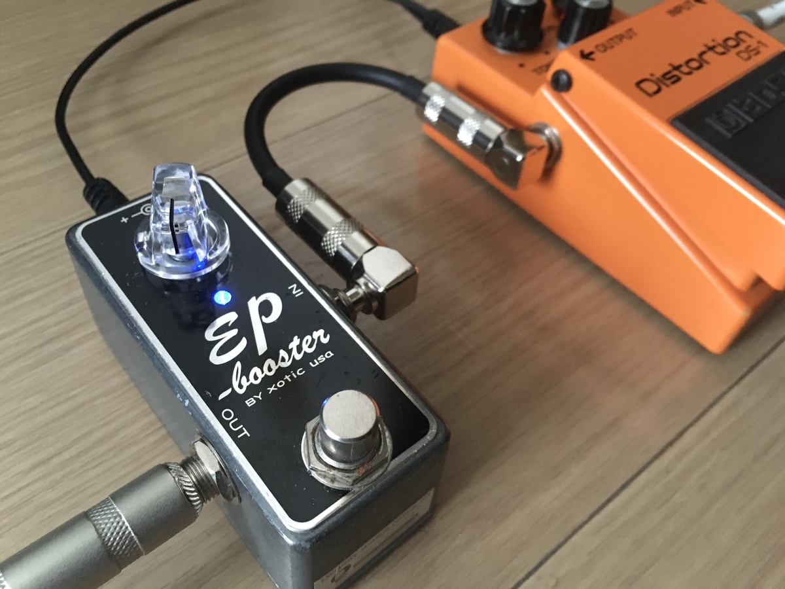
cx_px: 392
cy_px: 294
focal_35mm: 29
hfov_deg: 61.7
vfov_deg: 48.2
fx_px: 658
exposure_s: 1/15
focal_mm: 4.15
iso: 400
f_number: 2.2
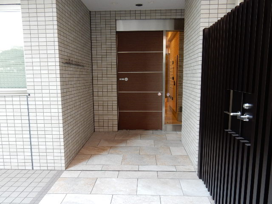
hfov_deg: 69.4
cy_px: 102
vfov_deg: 54.9
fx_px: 196
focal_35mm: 25
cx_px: 136
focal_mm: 4.5
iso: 220
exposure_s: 1/30
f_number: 3.7
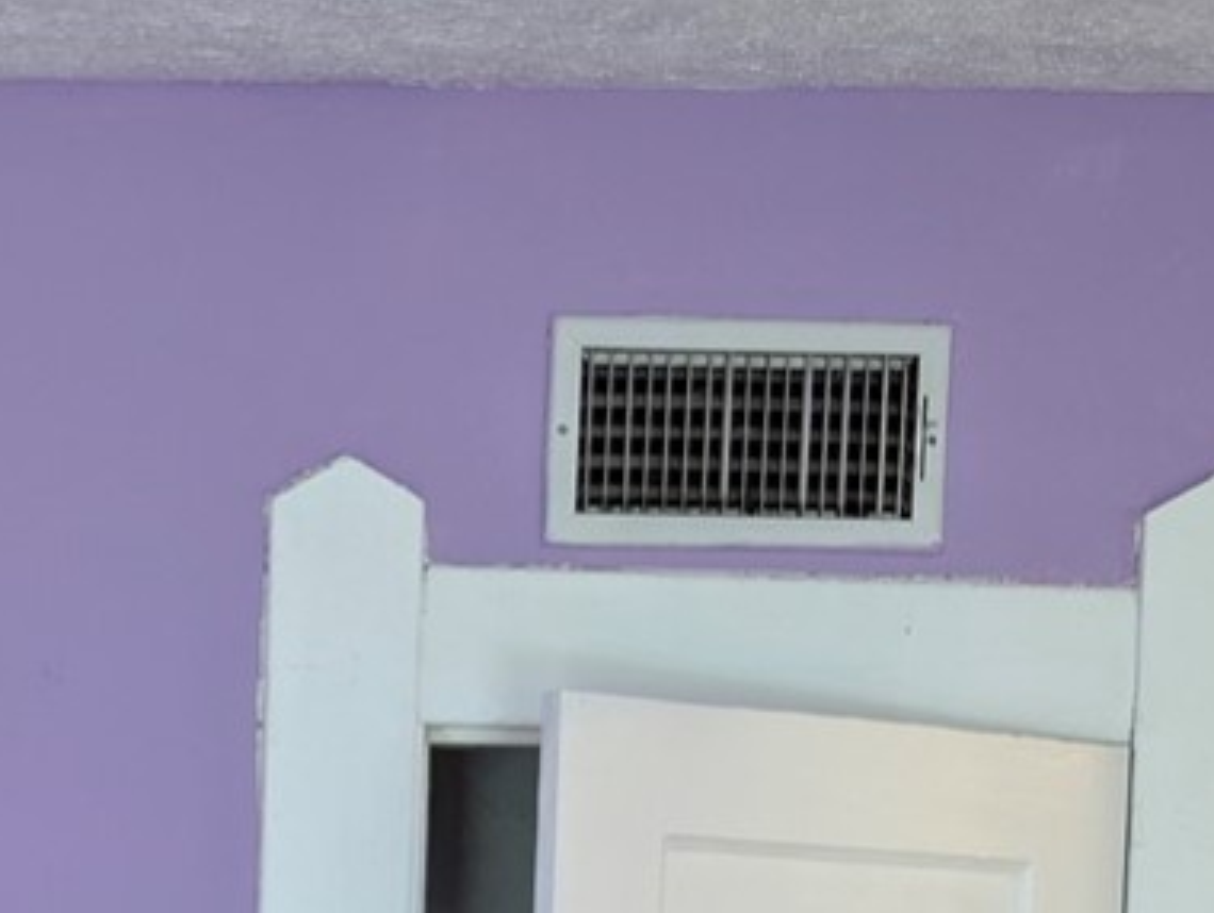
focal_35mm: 129
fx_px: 4530
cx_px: -86
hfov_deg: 14.9
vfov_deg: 10.5
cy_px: 1912
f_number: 1.68
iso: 393
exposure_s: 1/94.2
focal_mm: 6.9
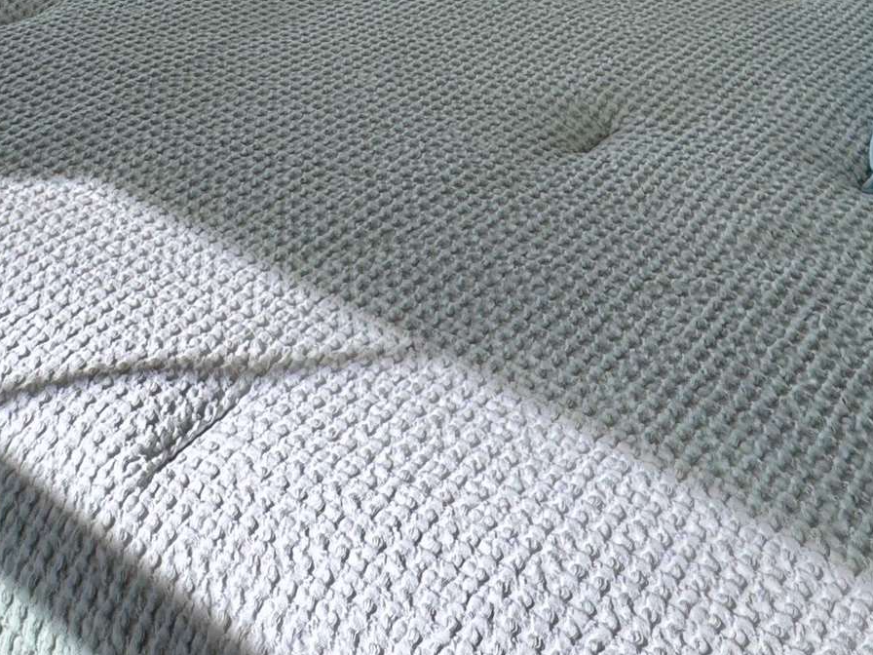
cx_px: 254
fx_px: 1211
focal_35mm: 48
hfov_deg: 38.9
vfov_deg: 26.6
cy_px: -146
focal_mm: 2.22
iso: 40
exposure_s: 1/151
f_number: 2.2
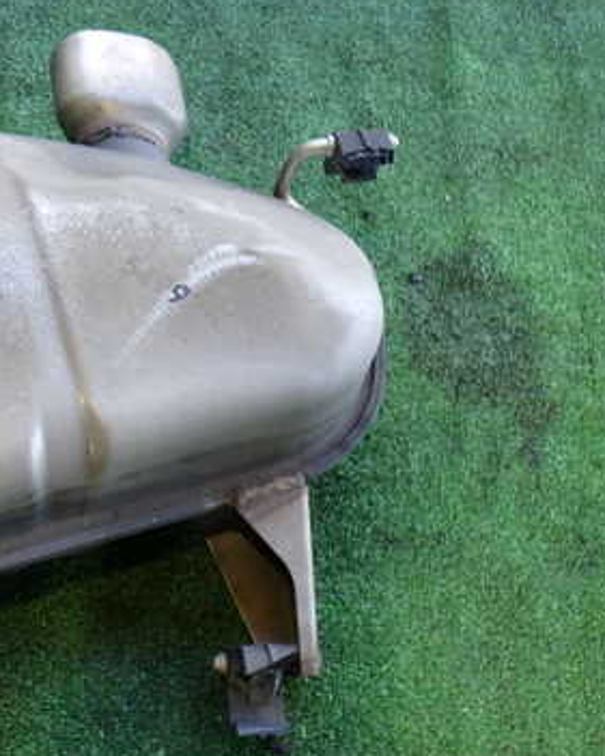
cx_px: -11
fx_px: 1119
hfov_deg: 28.3
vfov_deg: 37.3
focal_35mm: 50
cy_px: 388
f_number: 2.3
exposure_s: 1/100
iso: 200
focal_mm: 5.4
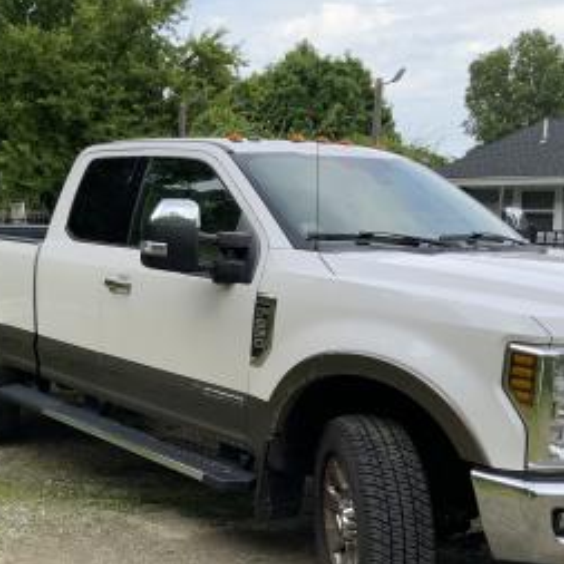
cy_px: 348
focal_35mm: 51
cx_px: 136
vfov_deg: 33.3
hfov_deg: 32.7
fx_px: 940
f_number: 1.8
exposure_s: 1/482
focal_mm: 3
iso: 16
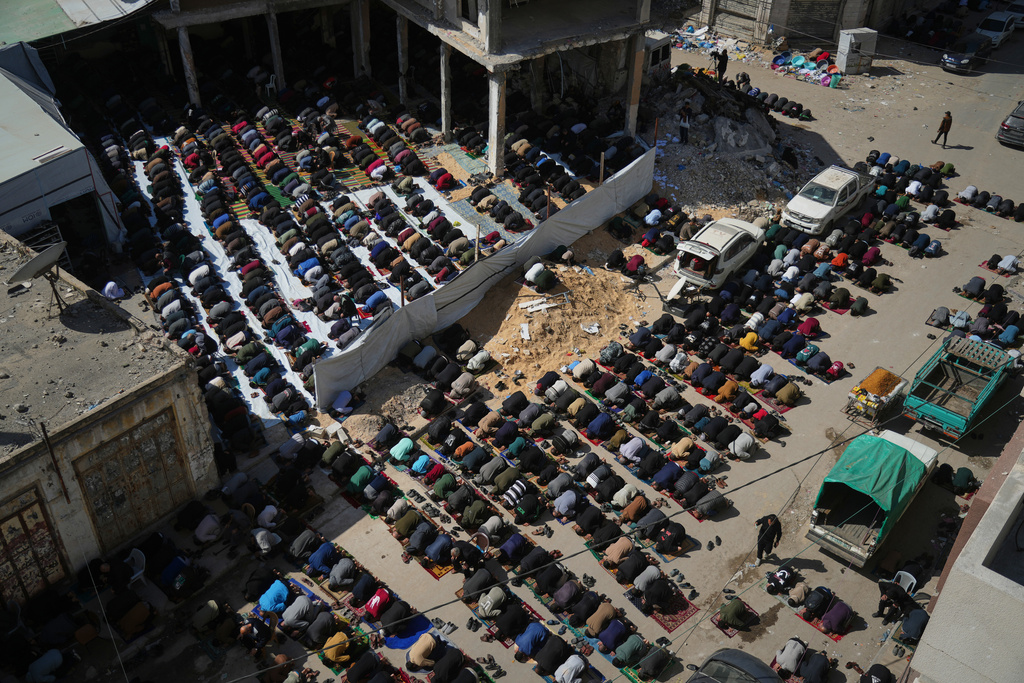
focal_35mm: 33
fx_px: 939
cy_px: 342
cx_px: 512
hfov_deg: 57.2
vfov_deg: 40.0
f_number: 4
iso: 50
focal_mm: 33
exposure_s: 1/2000
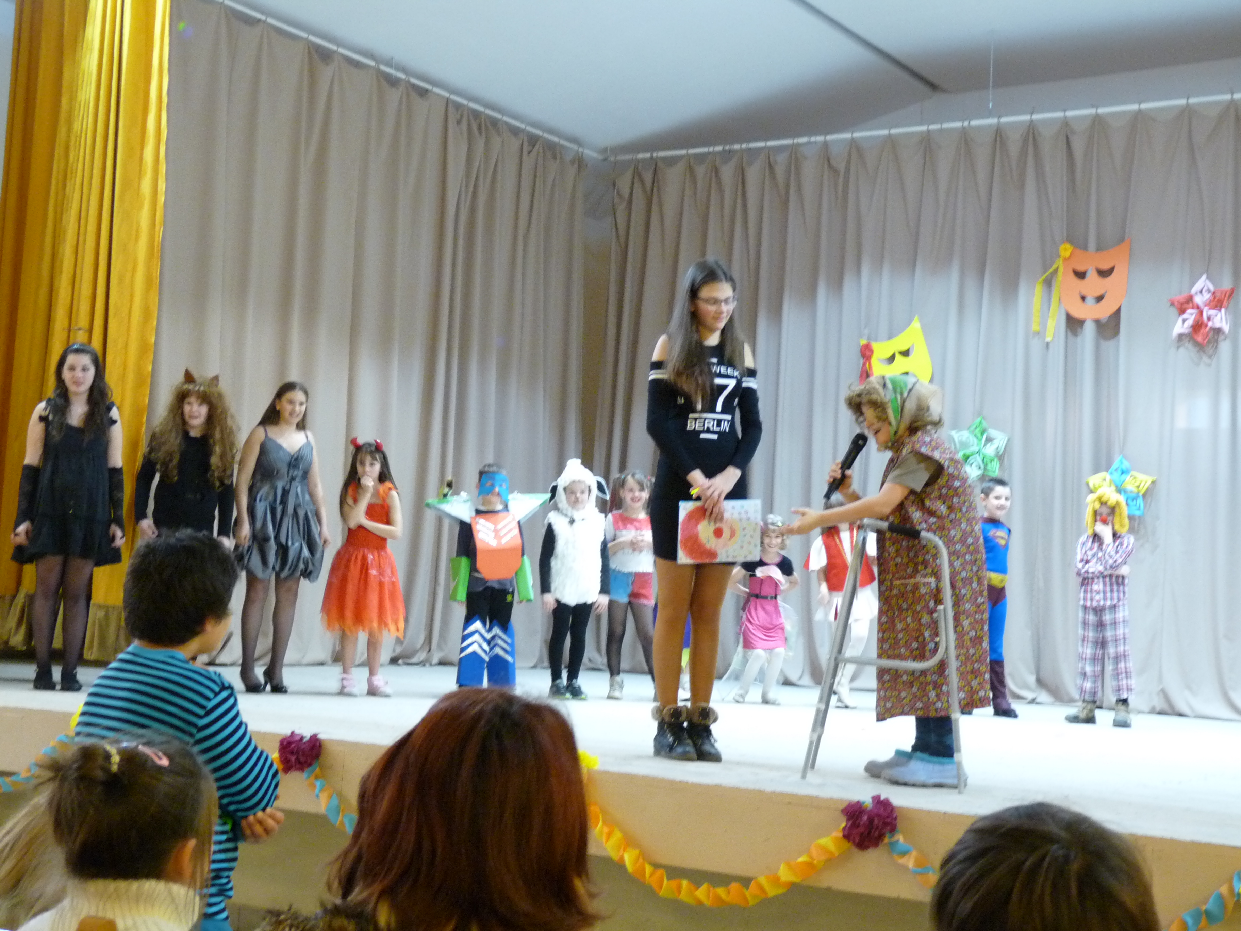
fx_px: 1864
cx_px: 620
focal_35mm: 52
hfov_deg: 36.8
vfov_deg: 28.0
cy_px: 466
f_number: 3.2
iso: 400
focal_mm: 9.2
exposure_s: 1/8
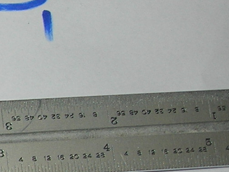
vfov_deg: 7.5
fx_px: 1296
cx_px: -342
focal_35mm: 196
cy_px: 227
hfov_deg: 9.0
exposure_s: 1/60.1
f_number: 2.8
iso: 64
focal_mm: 7.8
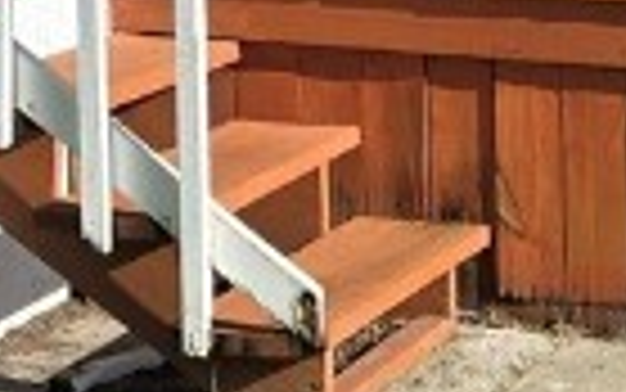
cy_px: -487
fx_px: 3072
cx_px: 140
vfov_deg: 7.0
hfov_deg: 11.6
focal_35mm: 180
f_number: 1.8
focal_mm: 5.4
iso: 25
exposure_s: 1/1304
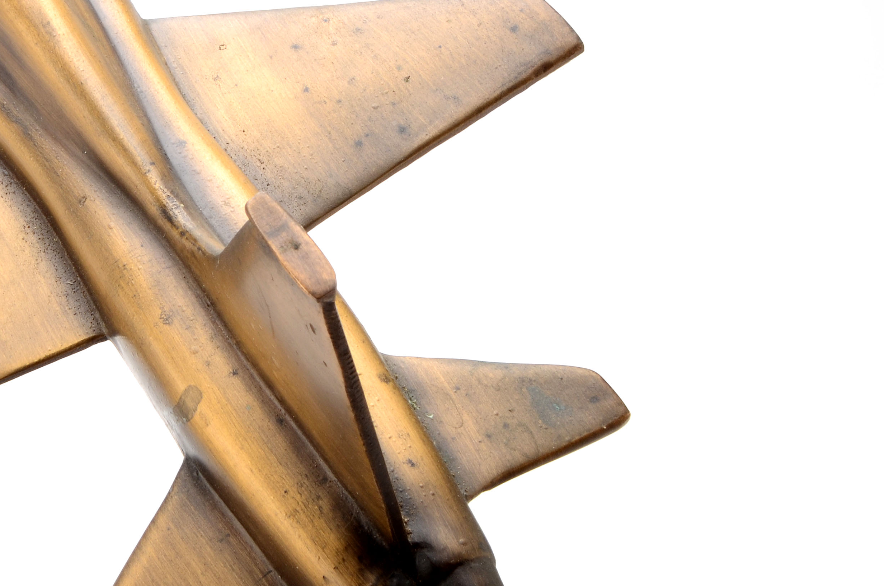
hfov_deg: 21.6
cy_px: 199
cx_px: 130
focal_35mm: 93
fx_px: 2279
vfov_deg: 14.6
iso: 100
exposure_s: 1/160
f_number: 20
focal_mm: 31
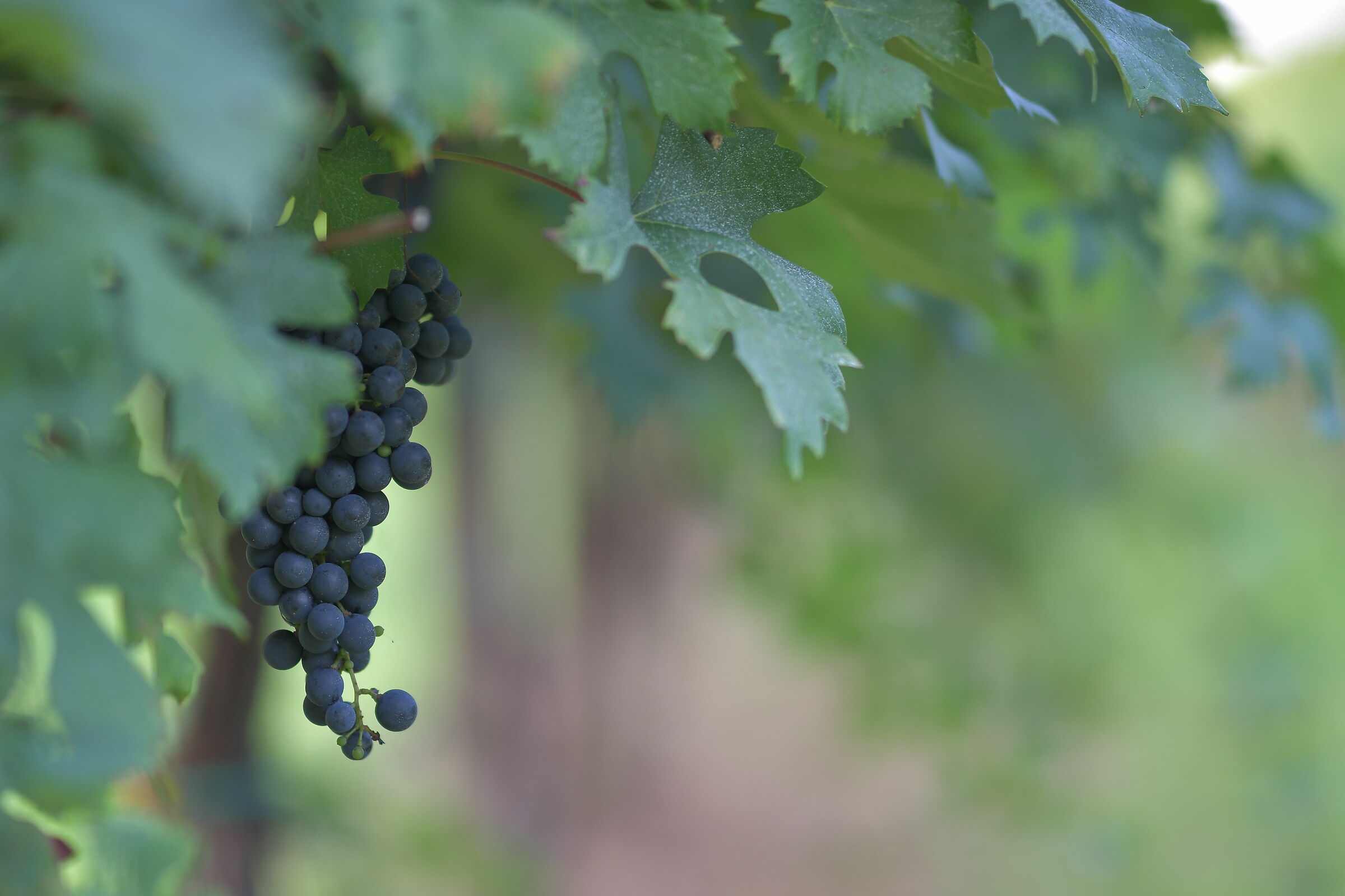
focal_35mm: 127
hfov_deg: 16.1
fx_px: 4744
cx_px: 672
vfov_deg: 10.8
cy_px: 448
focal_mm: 85
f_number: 1.4
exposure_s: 1/250
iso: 100
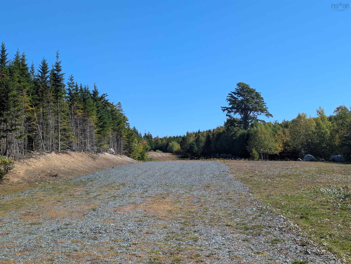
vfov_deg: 30.3
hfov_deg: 39.6
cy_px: 132
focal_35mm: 48
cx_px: 176
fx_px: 487
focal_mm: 6.81
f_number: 1.85
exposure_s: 1/1616
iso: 46
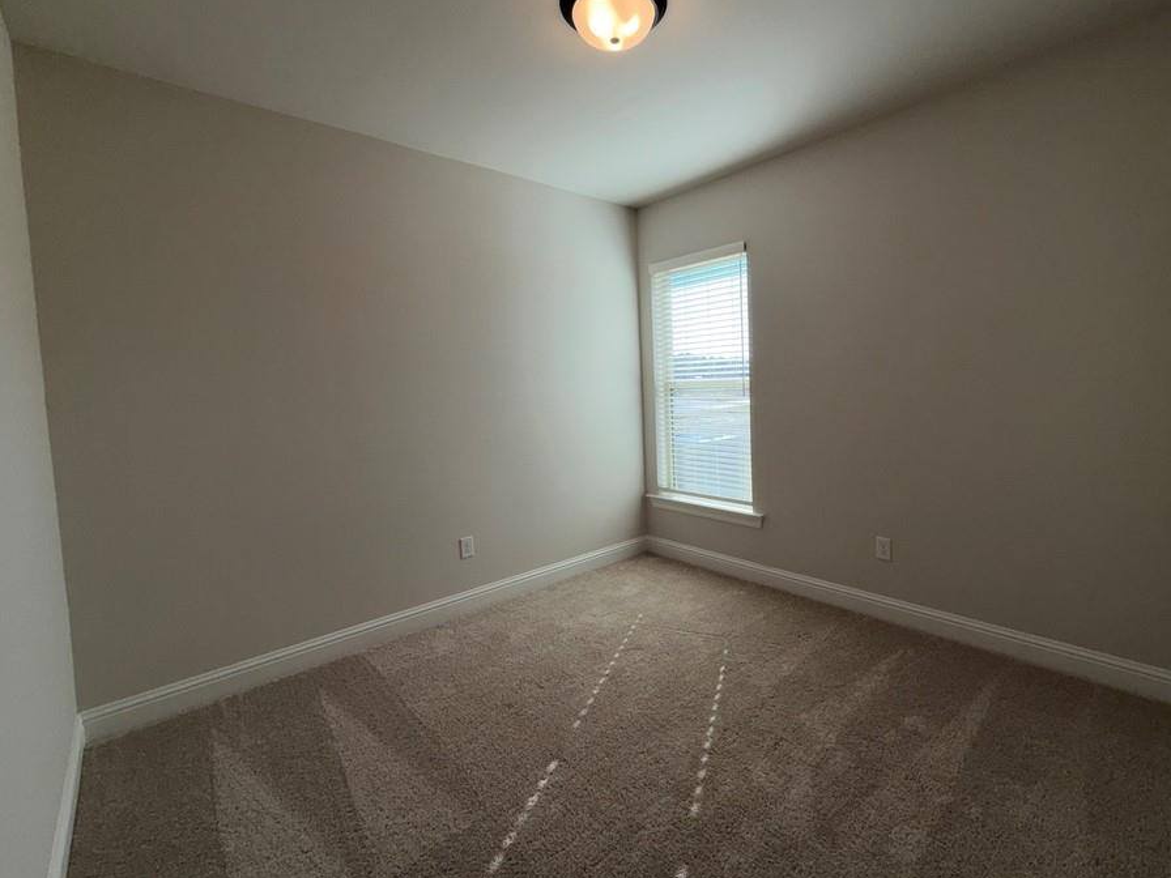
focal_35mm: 16
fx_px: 541
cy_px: 413
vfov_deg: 78.0
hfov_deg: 94.3
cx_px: 638
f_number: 2.2
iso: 16
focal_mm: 2.22
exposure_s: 1/151
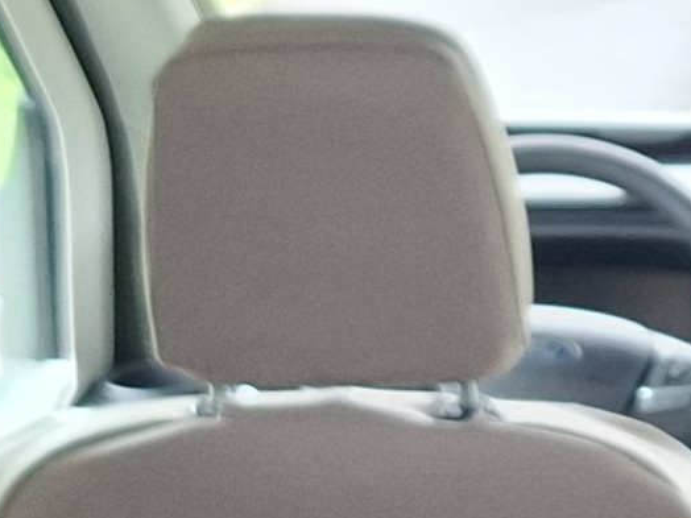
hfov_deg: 10.5
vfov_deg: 8.2
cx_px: 1175
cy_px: 583
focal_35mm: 179
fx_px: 3573
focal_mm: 5.54
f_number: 1.8
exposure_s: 1/100
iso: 160
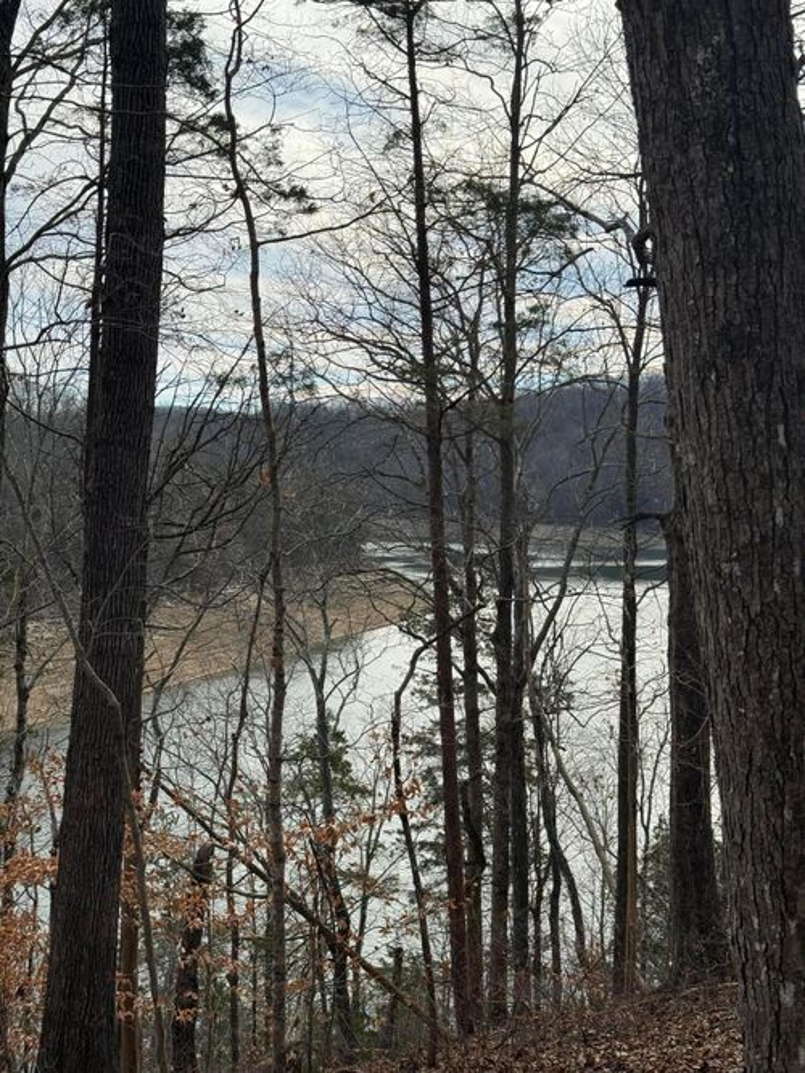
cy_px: 536
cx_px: 402
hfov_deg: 30.3
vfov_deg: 39.7
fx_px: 1489
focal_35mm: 48
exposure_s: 1/3891
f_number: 1.78
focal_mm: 6.76
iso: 64
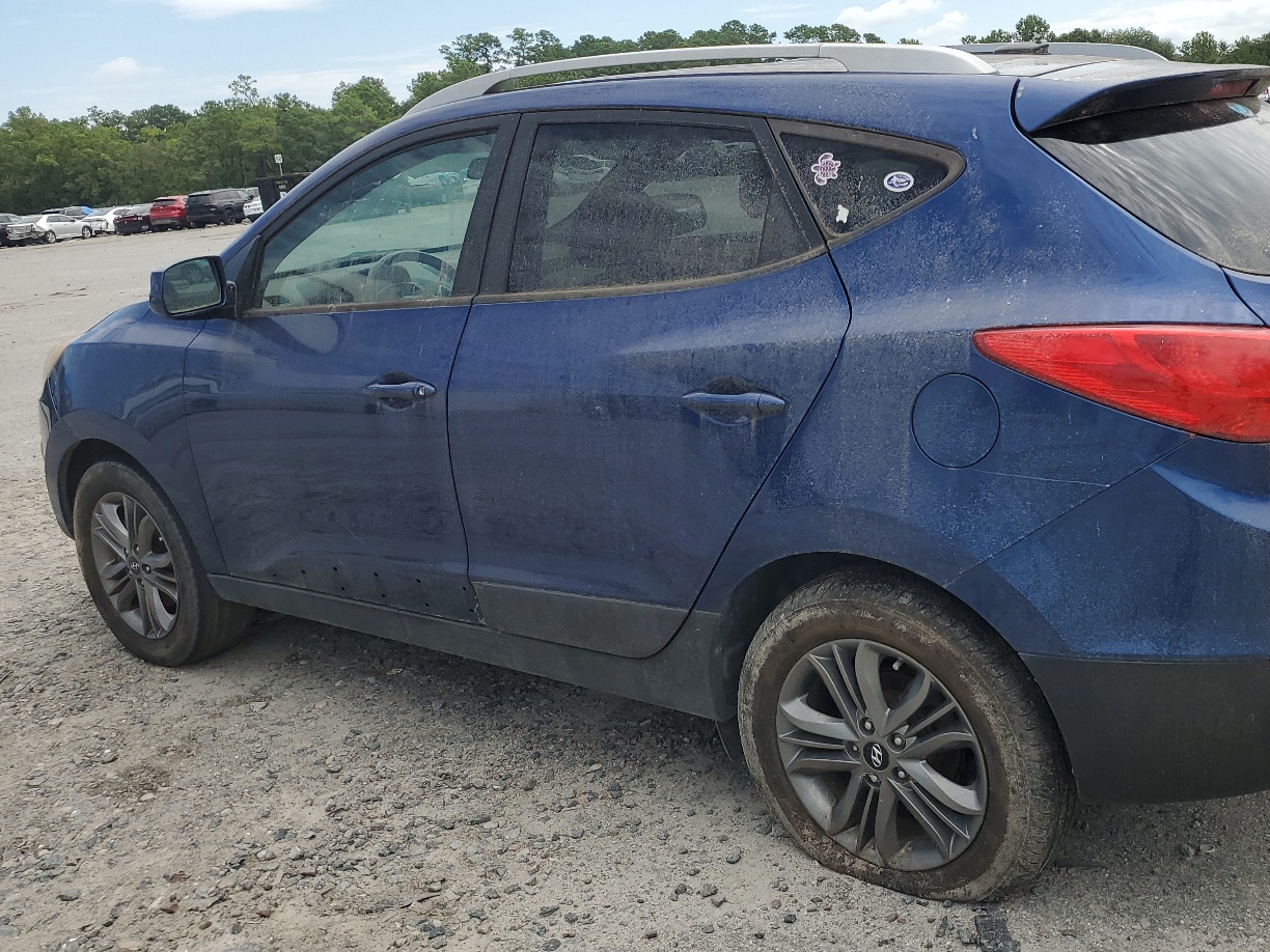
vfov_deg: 41.8
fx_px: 1247
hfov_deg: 53.3
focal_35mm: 34
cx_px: 805
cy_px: 481
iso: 50
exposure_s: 1/2500
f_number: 1.5
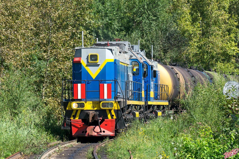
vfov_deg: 6.8
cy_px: 80
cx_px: 120
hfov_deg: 10.2
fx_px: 1344
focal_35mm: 202
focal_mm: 135
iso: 400
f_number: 8
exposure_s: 1/1000
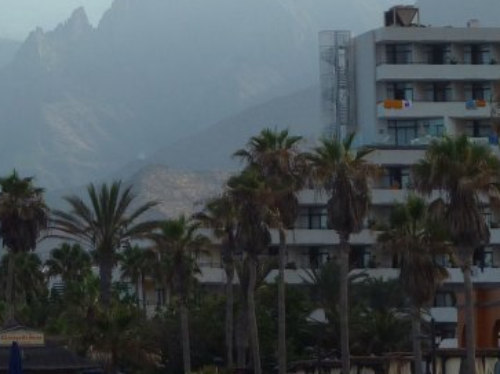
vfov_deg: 5.5
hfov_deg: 7.3
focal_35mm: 271
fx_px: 3913
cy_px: 120
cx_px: 67
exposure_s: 1/400
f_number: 4.3
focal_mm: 15.8
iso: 80
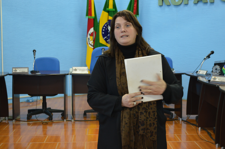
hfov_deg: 35.1
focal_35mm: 57
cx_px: 112
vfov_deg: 23.7
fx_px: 356
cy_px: 74
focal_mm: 38
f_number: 5
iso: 640
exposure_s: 1/15
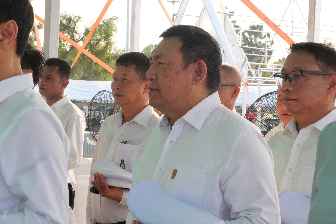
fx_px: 850
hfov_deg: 22.4
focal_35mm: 91
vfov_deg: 15.0
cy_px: 112
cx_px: 168
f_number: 16
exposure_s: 1/400
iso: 4000
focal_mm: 44
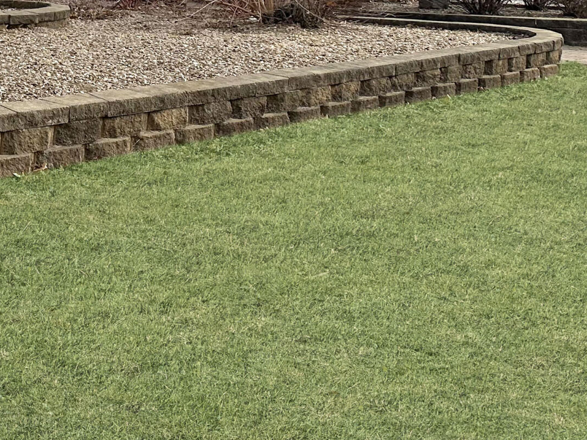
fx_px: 1136
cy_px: -104
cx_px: -157
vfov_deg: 20.4
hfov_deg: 25.3
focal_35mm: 67
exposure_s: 1/5848
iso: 80
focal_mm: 6.86
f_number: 1.78
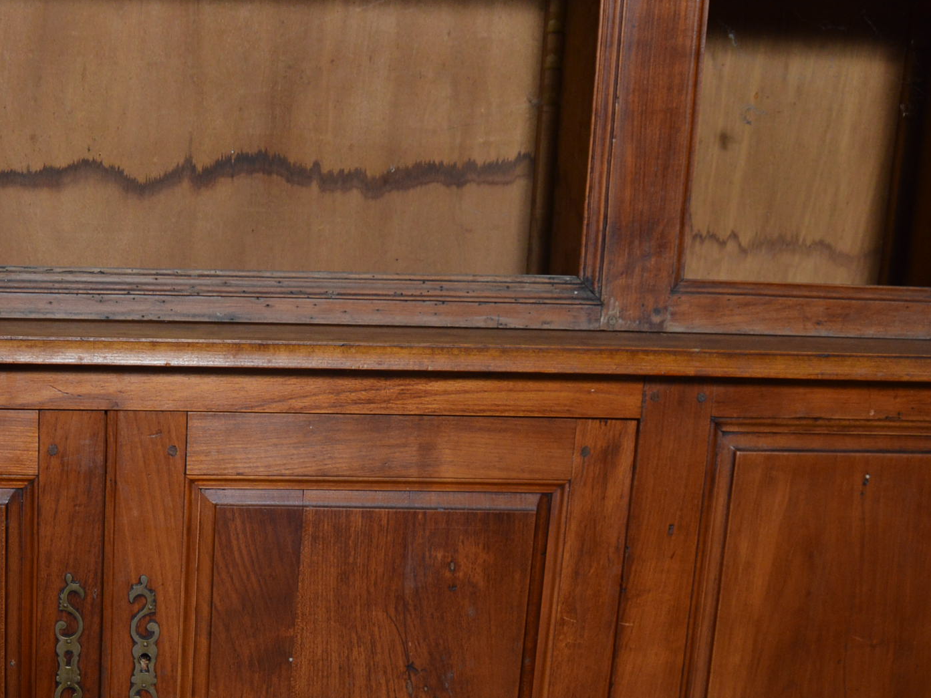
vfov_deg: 25.7
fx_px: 1506
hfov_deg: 32.7
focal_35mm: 56
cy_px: 542
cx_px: 106
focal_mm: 18
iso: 400
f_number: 6.3
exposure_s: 1/80
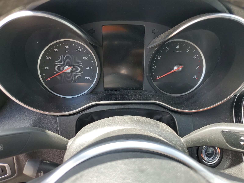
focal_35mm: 26
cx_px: 122
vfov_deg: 53.1
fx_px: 183
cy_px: 92
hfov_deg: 67.3
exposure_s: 1/222
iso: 50
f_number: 1.5
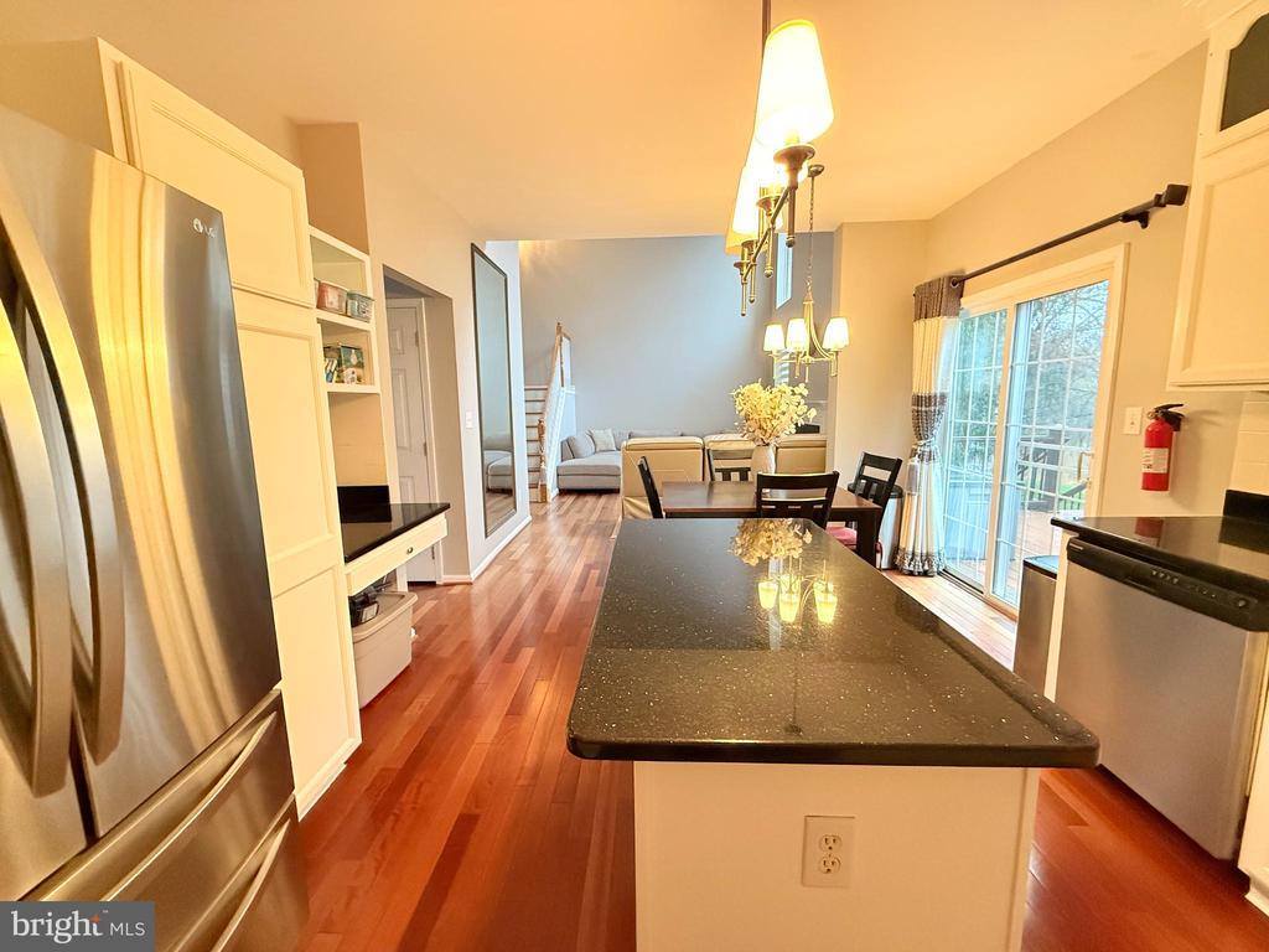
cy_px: 476
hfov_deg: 102.1
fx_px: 513
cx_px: 634
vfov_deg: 85.7
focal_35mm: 14
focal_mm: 2.22
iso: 640
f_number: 2.2
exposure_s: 1/60
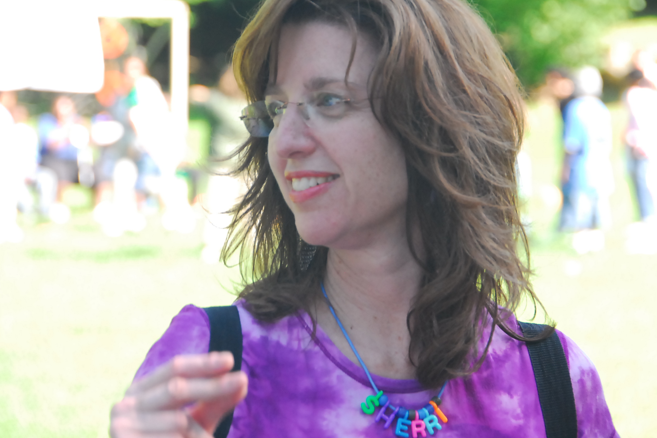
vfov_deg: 7.2
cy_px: 206
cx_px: 344
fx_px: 3485
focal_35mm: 191
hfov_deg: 10.8
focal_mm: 120
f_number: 6.3
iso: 800
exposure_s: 1/160
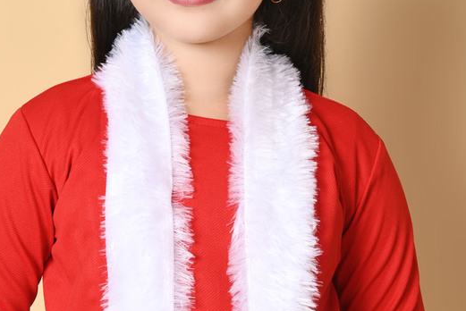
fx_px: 1541
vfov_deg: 11.5
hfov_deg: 17.2
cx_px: 190
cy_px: 210
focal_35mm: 119
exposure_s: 1/160
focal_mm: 62
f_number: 13
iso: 320
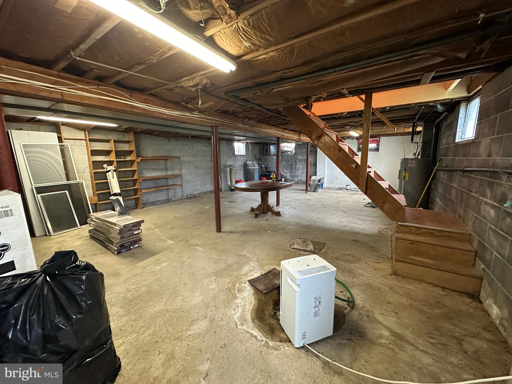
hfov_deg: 102.1
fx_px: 207
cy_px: 192
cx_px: 256
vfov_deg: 85.7
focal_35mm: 14
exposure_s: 1/60
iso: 800
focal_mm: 2.22
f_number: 2.2
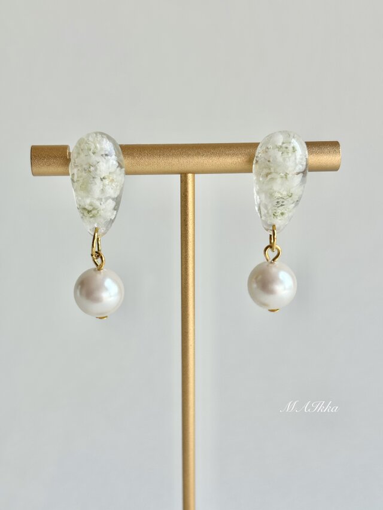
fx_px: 767
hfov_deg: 28.0
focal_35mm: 52
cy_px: 255
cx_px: 192
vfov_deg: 36.8
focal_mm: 5.96
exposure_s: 1/787
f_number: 1.6
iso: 32
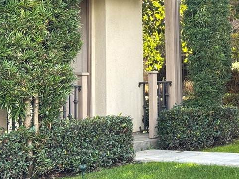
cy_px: 7
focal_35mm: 101
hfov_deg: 18.9
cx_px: 238
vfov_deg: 14.4
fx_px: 697
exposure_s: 1/276
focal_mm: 6.76
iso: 64
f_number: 1.78
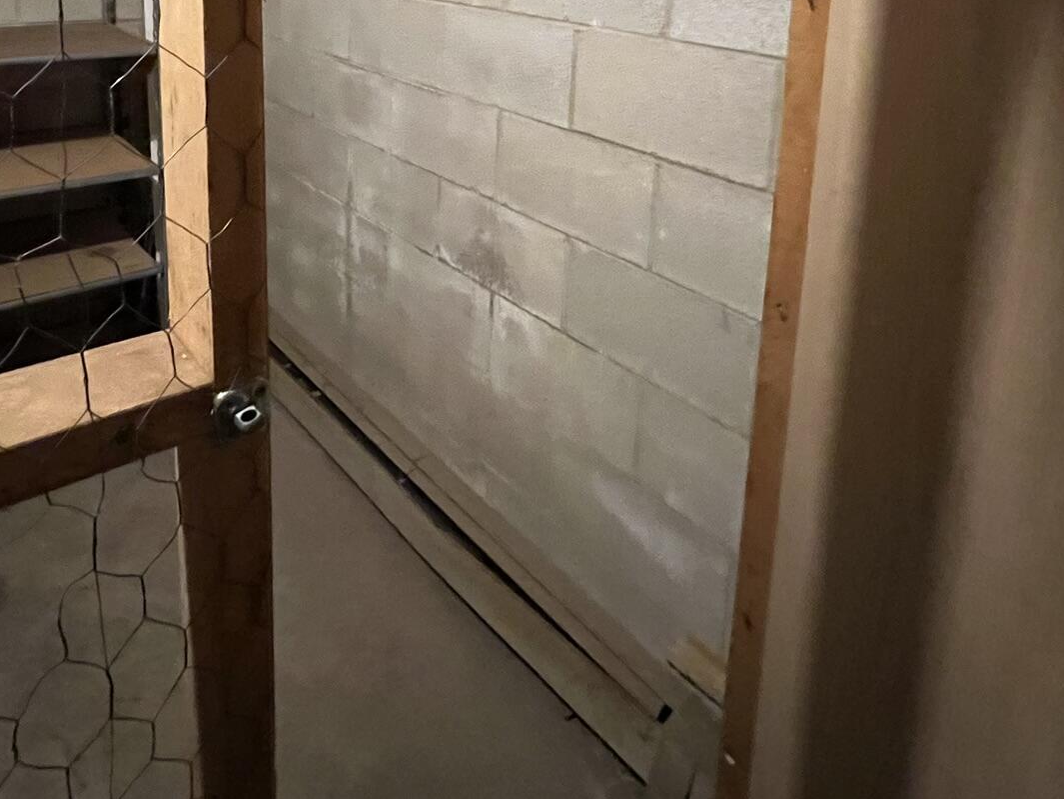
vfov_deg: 47.6
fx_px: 769
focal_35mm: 25
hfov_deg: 68.7
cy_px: 41
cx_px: 428
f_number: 1.8
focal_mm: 1.57
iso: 1000
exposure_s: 1/40
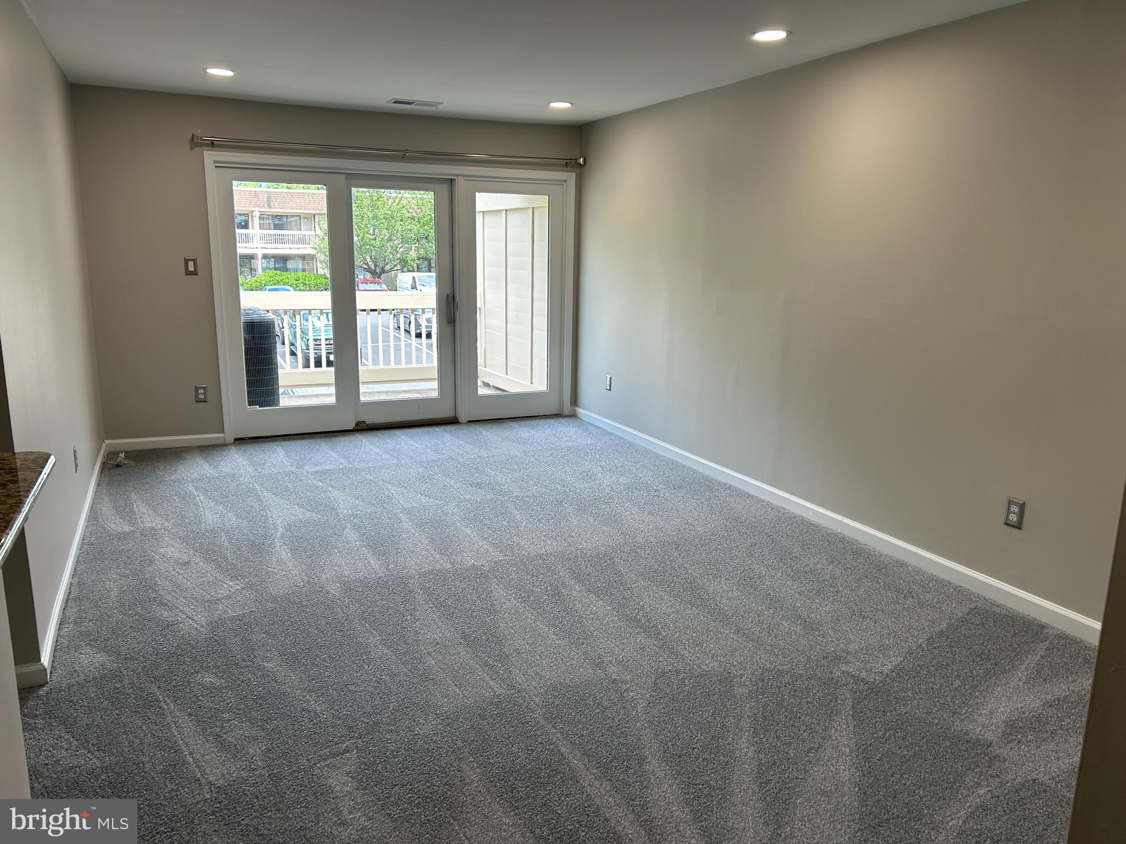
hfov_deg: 67.3
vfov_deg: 53.1
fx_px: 846
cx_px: 563
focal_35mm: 26
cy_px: 422
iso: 50
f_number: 1.5
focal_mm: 5.7
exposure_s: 1/165
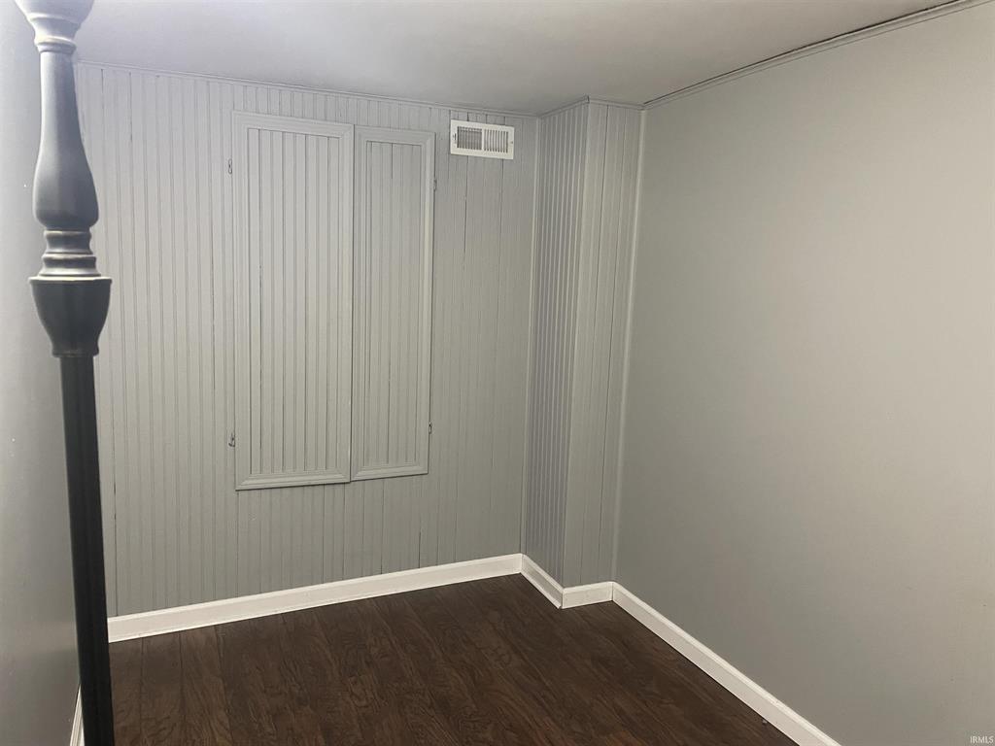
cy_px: 373
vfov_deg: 53.1
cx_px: 498
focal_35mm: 26
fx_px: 747
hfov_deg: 67.3
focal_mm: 4.2
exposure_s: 1/40
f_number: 1.6
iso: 500
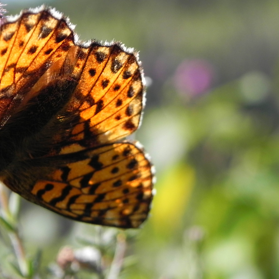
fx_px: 1486
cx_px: 36
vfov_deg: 10.7
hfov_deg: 10.7
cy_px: 124
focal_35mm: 163
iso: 160
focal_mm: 18.8
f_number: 4
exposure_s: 1/528
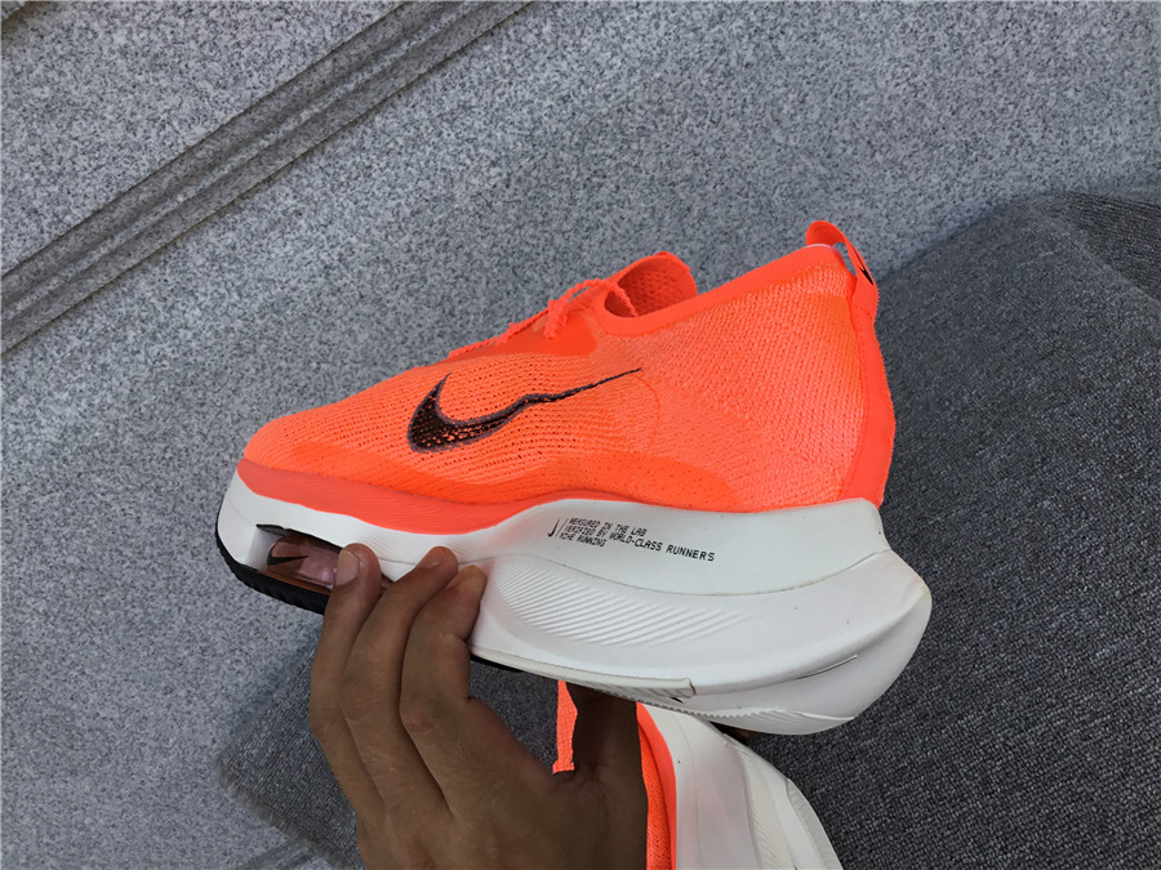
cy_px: 435
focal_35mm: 31
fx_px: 1040
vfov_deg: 45.4
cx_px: 580
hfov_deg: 58.4
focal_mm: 3.3
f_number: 2.4
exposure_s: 1/482
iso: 25
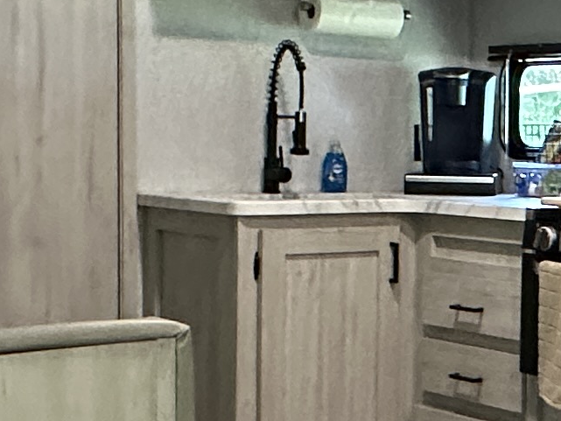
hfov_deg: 21.2
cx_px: 600
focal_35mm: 88
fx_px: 1426
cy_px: 239
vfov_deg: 16.8
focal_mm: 2.22
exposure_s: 1/60
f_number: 2.2
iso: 640
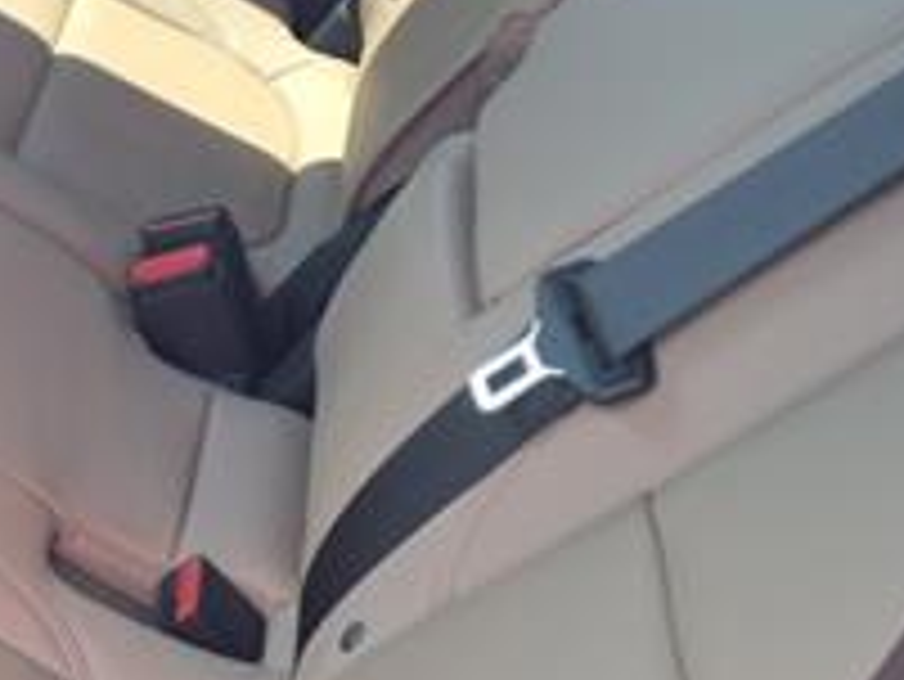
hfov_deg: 20.0
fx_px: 2247
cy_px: 153
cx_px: -414
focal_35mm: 86
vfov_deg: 17.1
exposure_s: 1/120
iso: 40
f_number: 1.9
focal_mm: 3.58
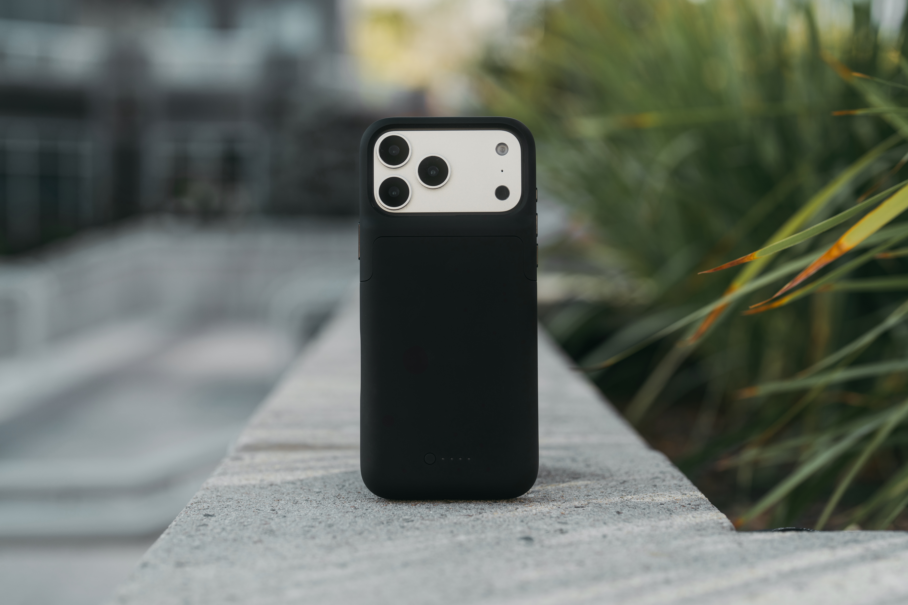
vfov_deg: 27.0
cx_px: 454
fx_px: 1261
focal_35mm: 50
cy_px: 302
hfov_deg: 39.6
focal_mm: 50
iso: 100
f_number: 2.8
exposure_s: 1/160
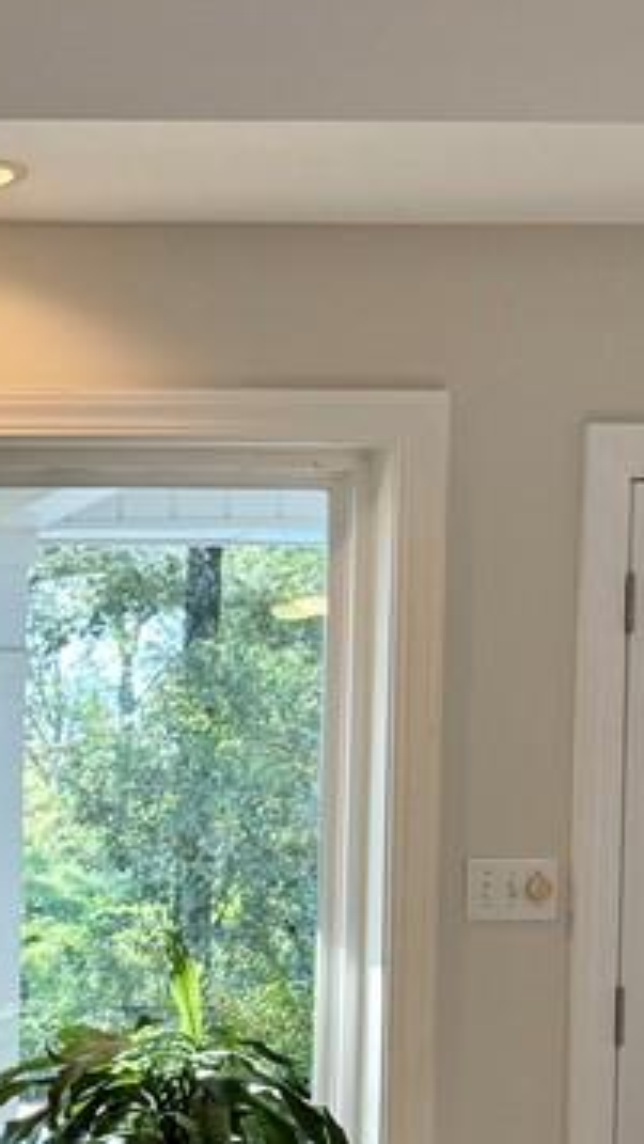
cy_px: 949
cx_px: -708
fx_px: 2275
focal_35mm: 75
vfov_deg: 27.5
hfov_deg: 13.4
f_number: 1.78
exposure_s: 1/120
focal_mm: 6.76
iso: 125
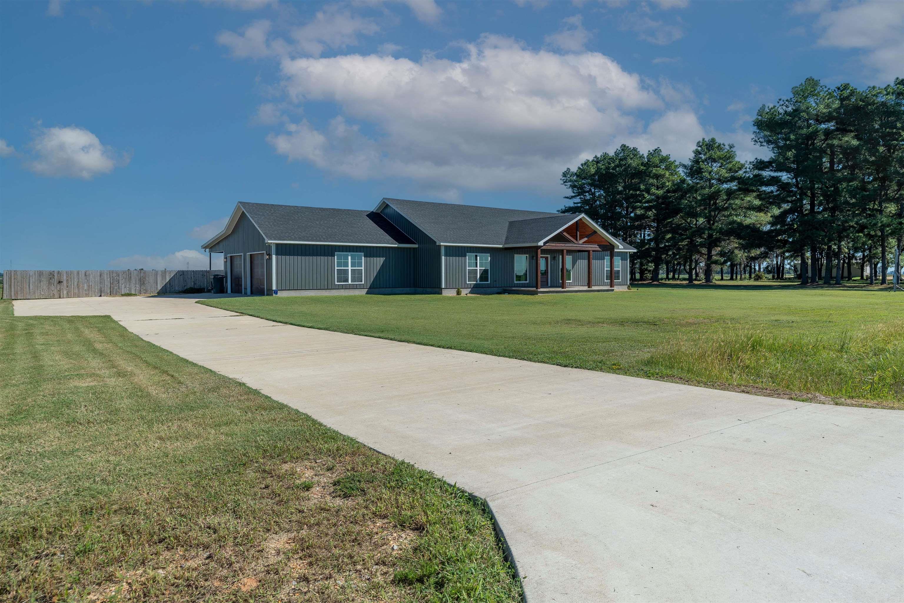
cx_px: 452
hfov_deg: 76.1
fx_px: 578
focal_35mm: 23
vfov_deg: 55.1
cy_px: 302
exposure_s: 1/640
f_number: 5.6
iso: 50
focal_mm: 23
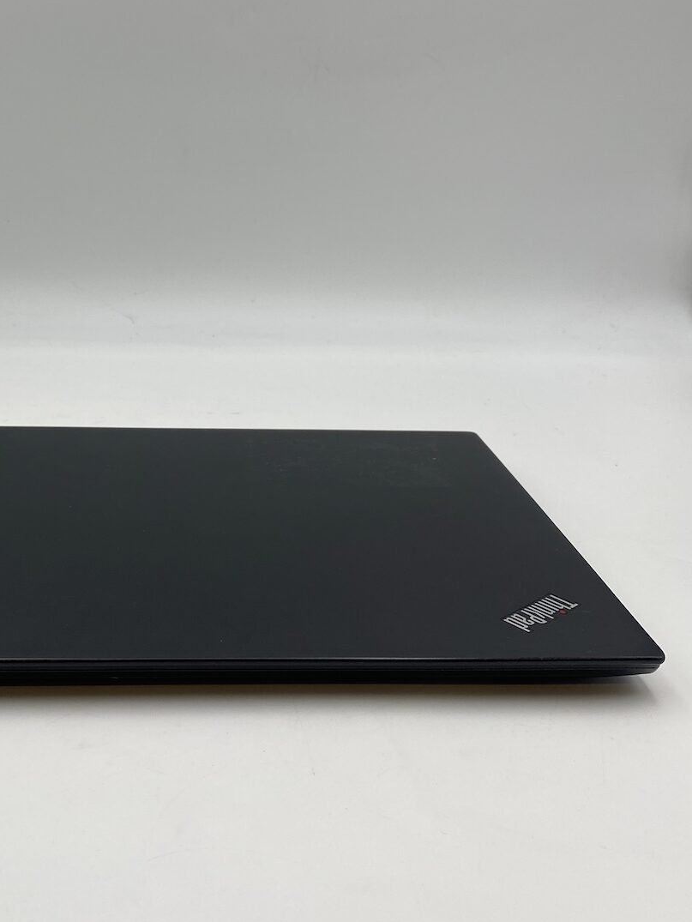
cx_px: 189
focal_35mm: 39
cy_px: 354
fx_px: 1039
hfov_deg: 36.1
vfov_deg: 47.5
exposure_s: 1/214
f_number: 1.8
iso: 32
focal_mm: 4.25
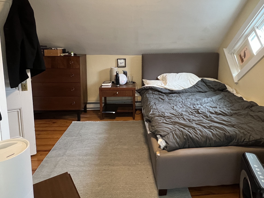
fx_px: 175
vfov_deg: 57.8
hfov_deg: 73.8
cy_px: 69
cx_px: 144
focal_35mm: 23
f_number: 1.8
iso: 400
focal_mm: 1.57
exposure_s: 1/60
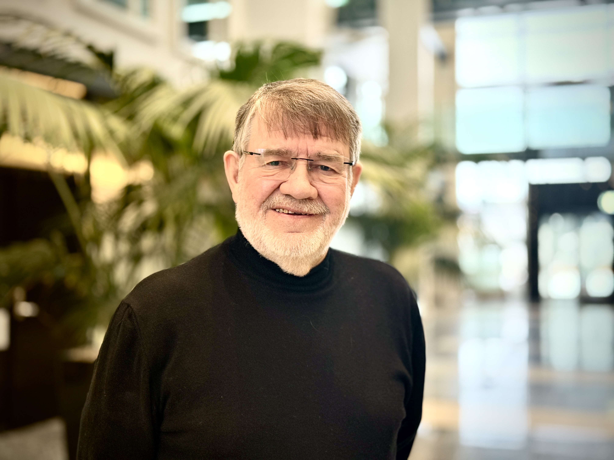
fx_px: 851
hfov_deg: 39.7
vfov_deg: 30.3
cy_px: 230
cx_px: 307
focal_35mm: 48
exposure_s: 1/33
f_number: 1.78
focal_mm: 6.76
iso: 200
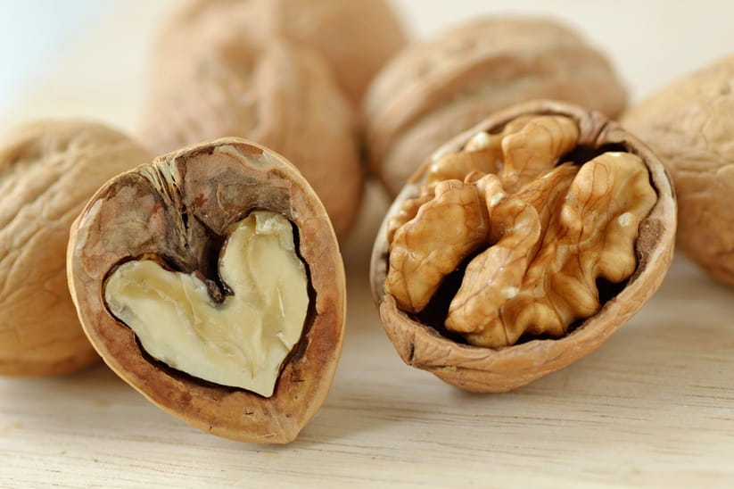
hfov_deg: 15.2
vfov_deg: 10.2
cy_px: 244
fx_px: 2751
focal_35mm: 135
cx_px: 367
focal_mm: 90
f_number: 6.3
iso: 100
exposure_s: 1/15
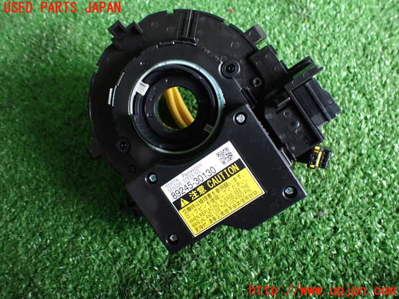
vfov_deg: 46.8
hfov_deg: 60.0
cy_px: 150
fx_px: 346
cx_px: 200
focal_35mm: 30
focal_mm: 5.4
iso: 800
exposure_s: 1/100
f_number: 2.3
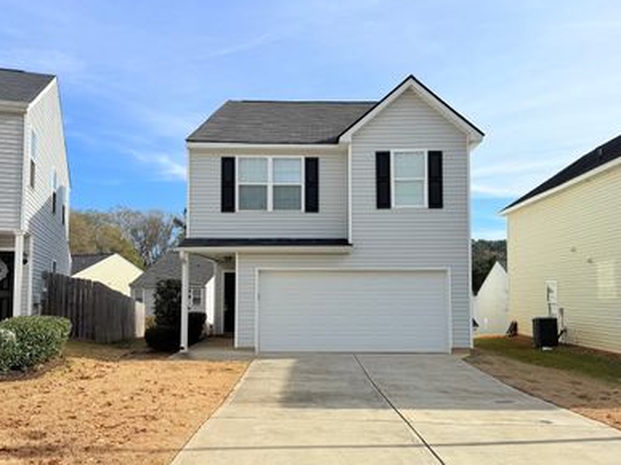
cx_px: 316
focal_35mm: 31
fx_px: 556
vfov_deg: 45.4
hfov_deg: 58.4
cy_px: 257
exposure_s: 1/6173
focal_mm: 6.76
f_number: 1.78
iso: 80
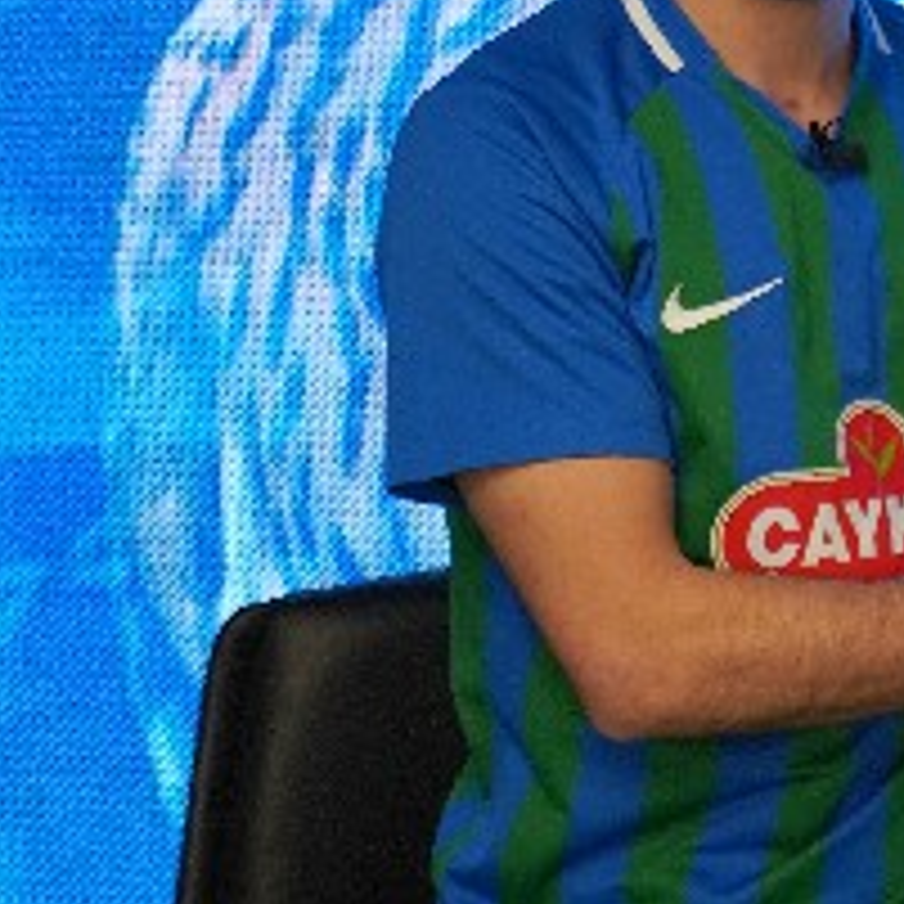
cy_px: 7
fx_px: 2925
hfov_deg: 16.0
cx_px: 1385
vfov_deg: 17.2
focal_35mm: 99
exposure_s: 1/160
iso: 2000
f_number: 4
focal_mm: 35
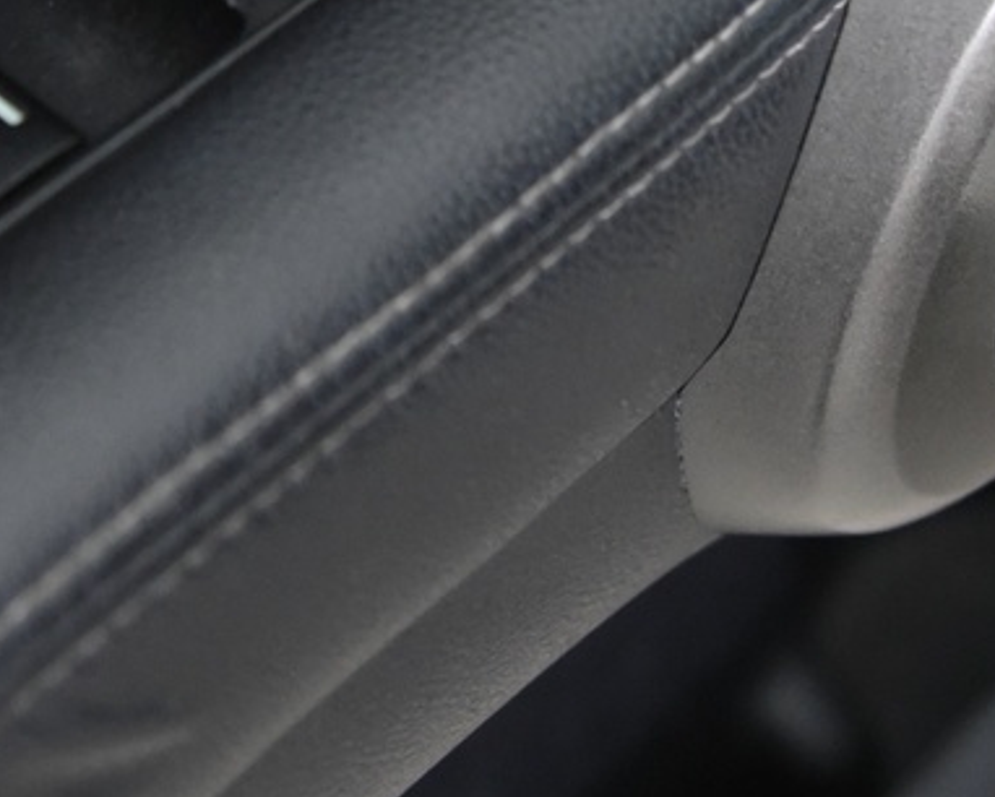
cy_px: -268
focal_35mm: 175
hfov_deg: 11.0
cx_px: 260
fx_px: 5156
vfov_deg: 8.7
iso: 4000
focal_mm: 44
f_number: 4
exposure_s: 1/30
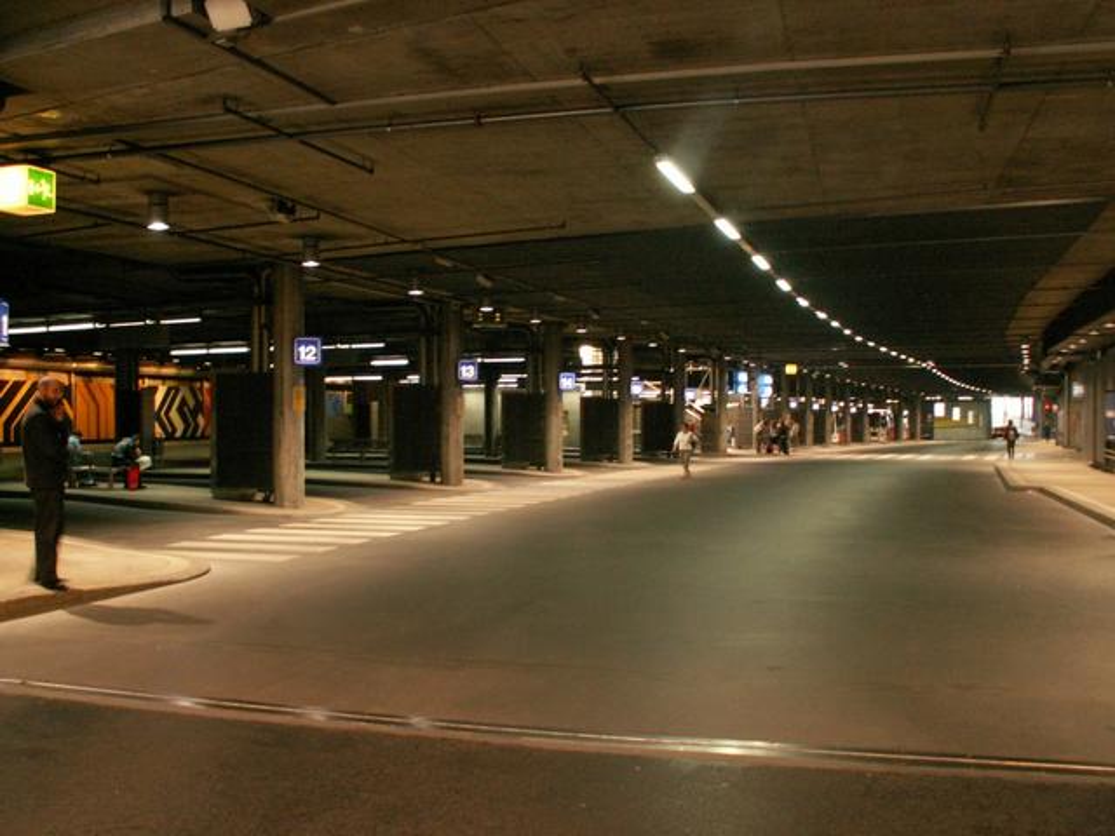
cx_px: 558
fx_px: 1127
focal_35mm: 35
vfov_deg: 40.7
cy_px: 418
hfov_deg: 52.6
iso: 160
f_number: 2.8
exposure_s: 1/10
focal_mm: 5.86
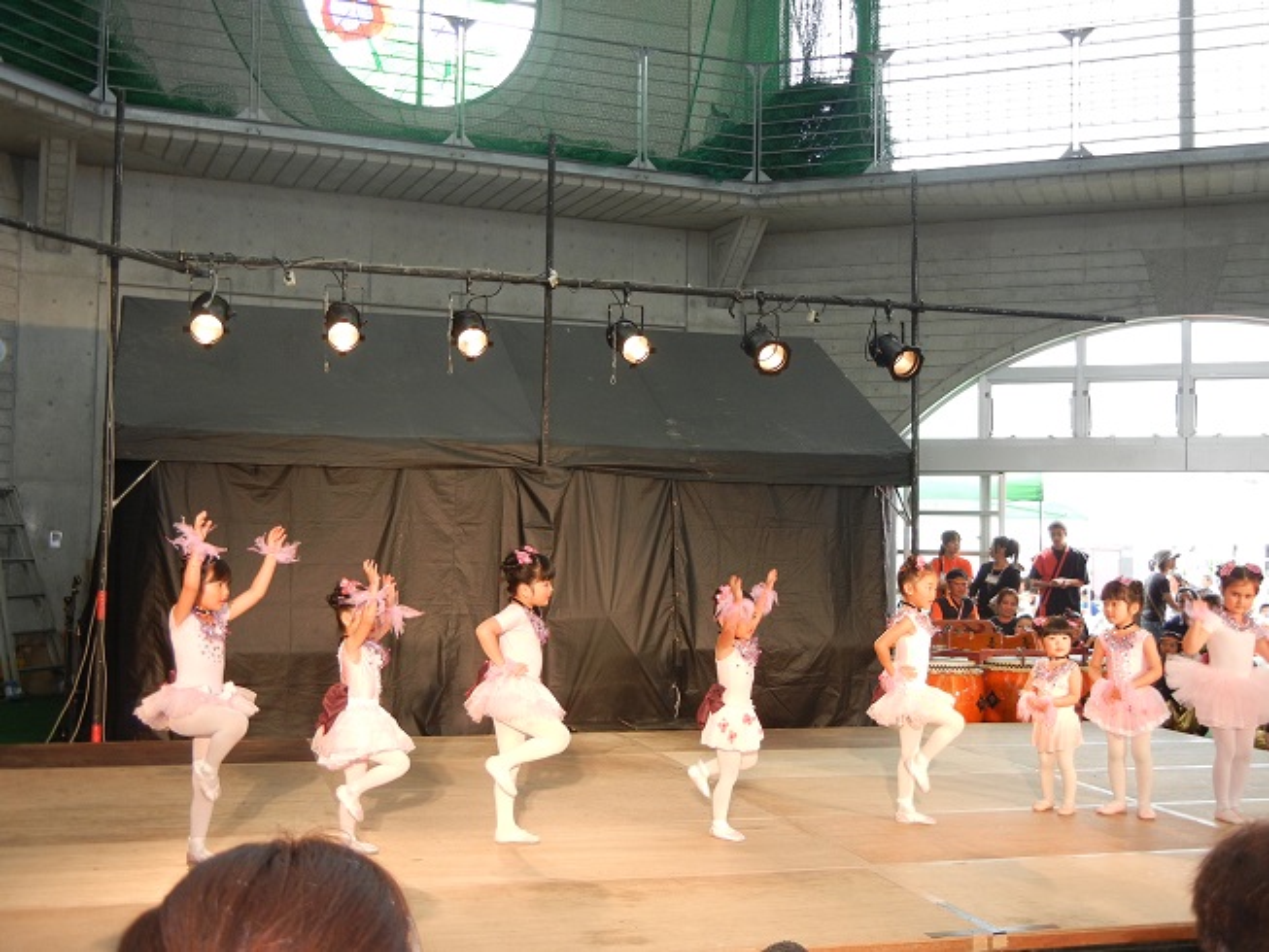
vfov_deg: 36.8
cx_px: 634
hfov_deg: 47.9
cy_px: 476
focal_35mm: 39
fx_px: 1430
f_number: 3.7
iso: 230
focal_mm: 7.1
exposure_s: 1/98.7
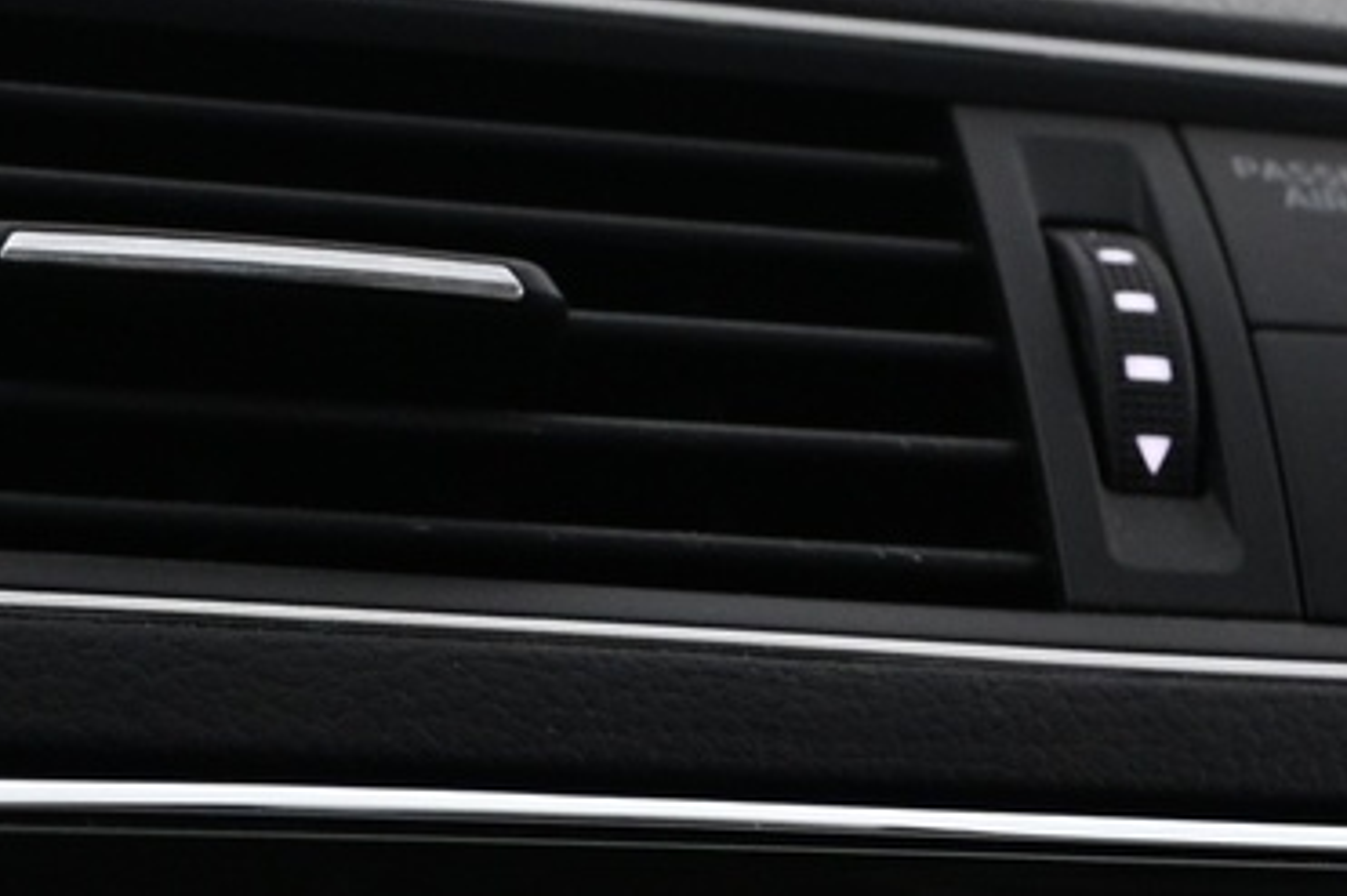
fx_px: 4899
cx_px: 1518
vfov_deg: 9.9
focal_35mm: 131
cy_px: 1647
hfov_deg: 15.2
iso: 900
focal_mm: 20
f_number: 4
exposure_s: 1/30
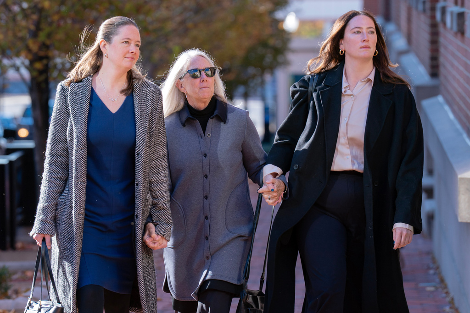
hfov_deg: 10.3
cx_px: 235
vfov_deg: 6.9
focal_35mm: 200
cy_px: 156
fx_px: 2611
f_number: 5
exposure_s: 1/320
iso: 200
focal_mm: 200
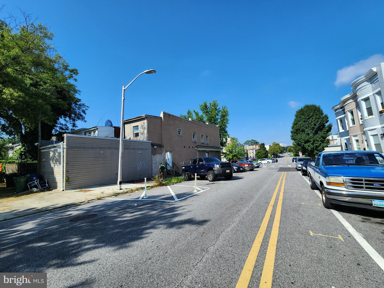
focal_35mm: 13
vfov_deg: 89.9
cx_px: 192
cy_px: 144
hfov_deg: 106.2
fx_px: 144
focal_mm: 2.2
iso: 50
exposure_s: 1/1761
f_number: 2.2
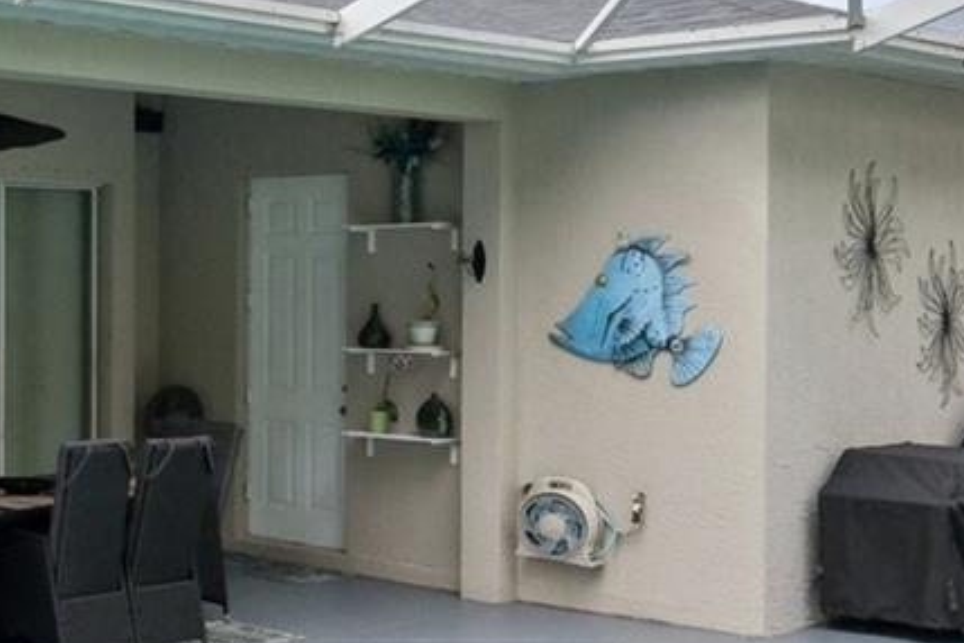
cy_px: 288
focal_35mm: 56
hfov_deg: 26.6
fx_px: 1499
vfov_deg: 24.2
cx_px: -449
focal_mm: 10
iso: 400
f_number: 8
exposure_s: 1/150
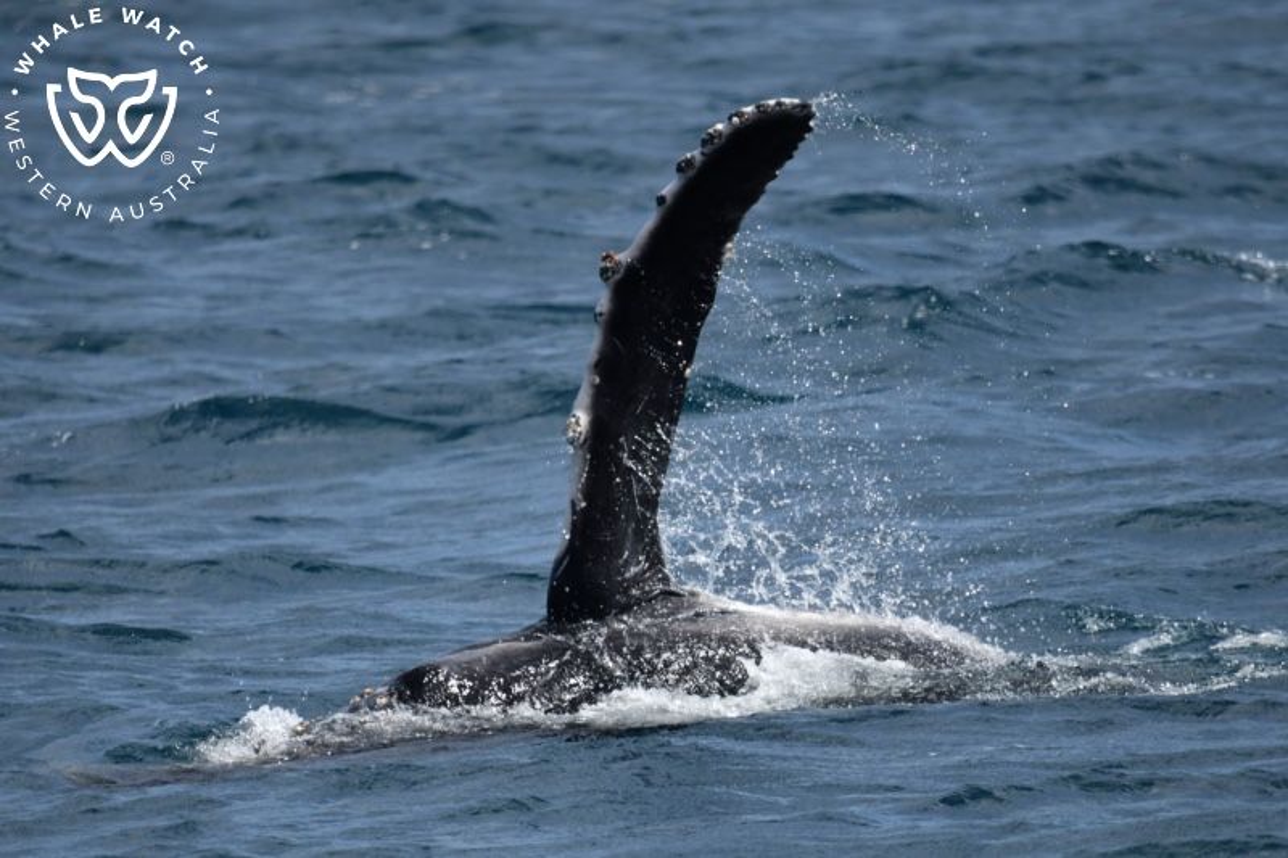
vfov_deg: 2.3
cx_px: 644
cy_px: 429
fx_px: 21461
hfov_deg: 3.4
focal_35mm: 600
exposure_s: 1/8000
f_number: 6.3
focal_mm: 600
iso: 1000
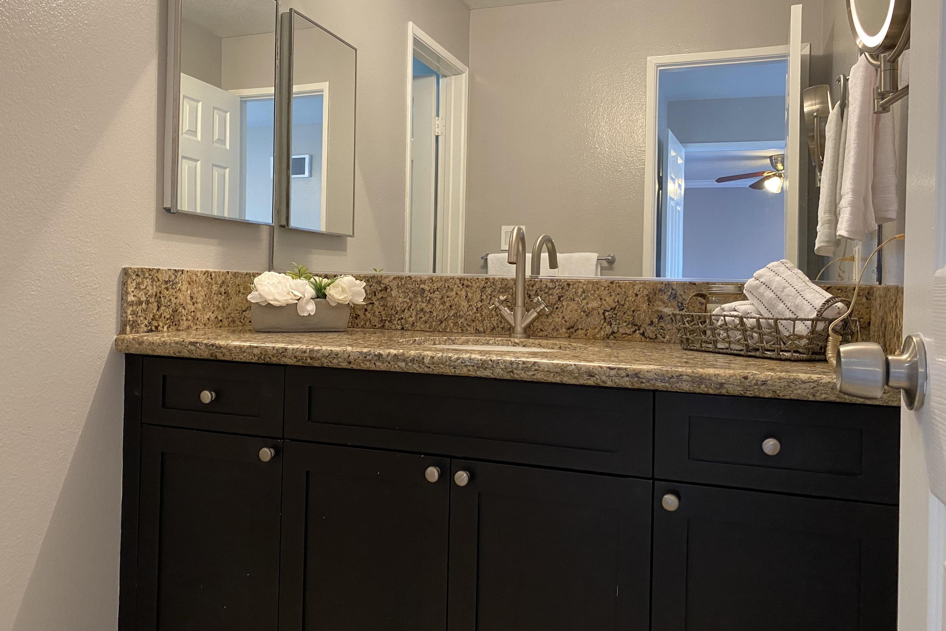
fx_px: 736
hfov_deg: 65.5
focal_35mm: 28
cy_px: 292
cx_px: 457
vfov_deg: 46.4
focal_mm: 4.25
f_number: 1.8
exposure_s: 1/60
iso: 200
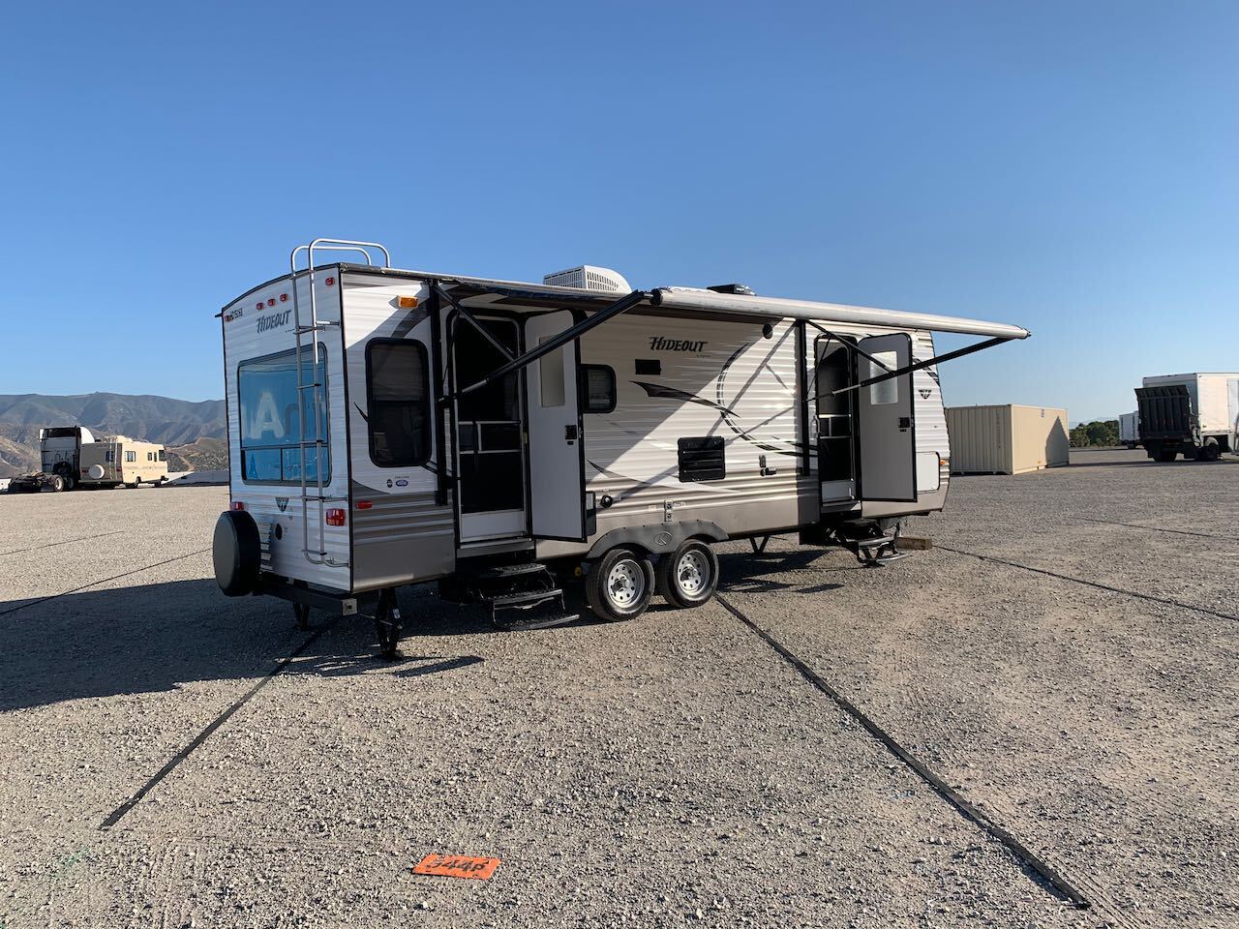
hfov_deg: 67.3
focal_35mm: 26
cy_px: 464
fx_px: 931
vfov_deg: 53.1
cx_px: 620
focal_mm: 4.25
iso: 25
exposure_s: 1/2160
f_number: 1.8
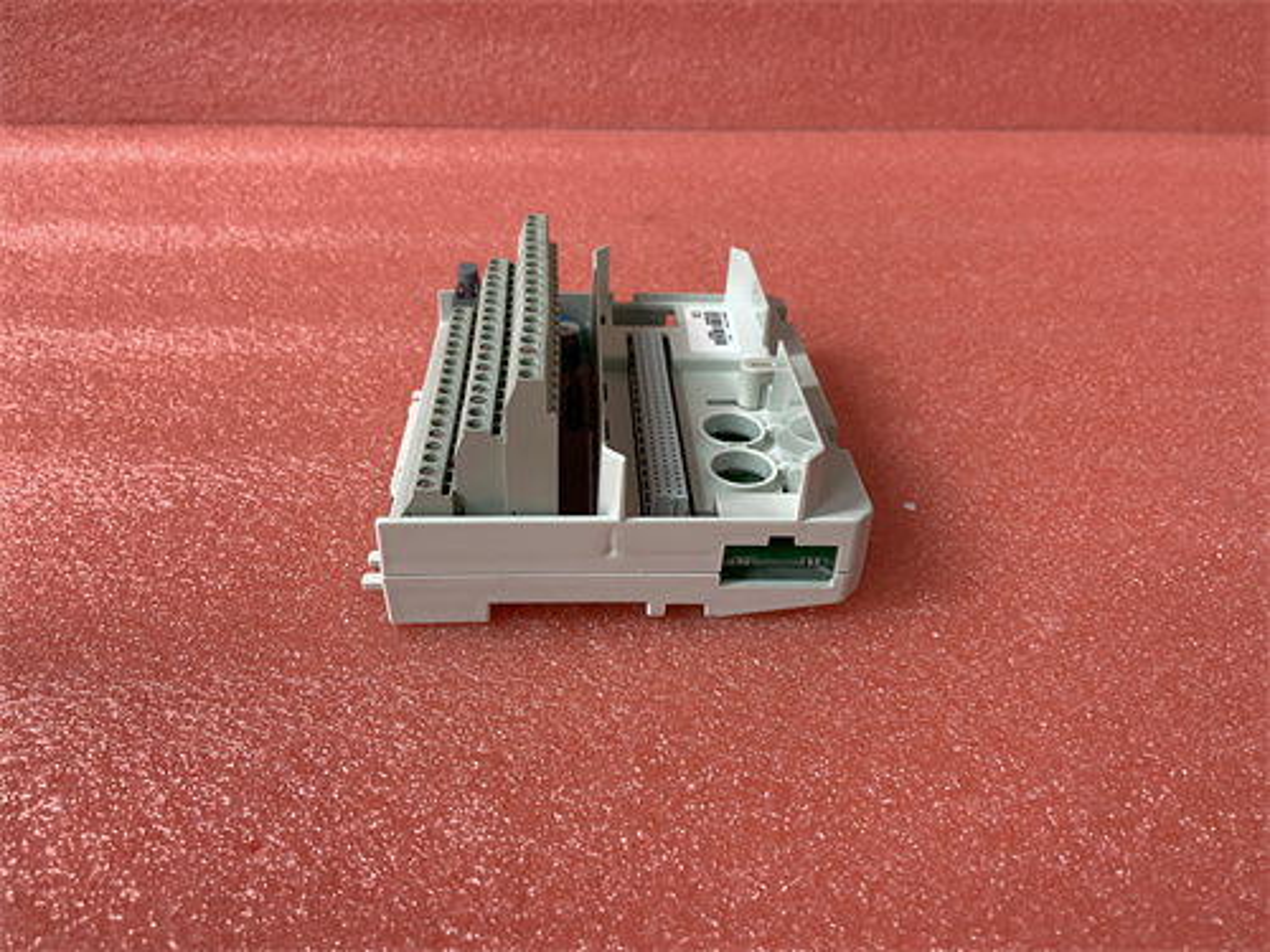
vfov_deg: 53.1
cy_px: 476
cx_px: 635
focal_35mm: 26
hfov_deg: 67.3
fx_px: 954
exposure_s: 1/50
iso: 160
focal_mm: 4.25
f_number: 1.8
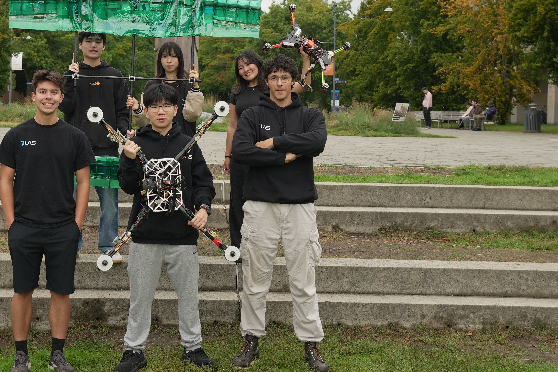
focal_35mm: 70
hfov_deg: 28.7
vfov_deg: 19.4
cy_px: 122
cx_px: 190
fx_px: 1082
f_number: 5.6
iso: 250
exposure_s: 1/250
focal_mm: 34.4
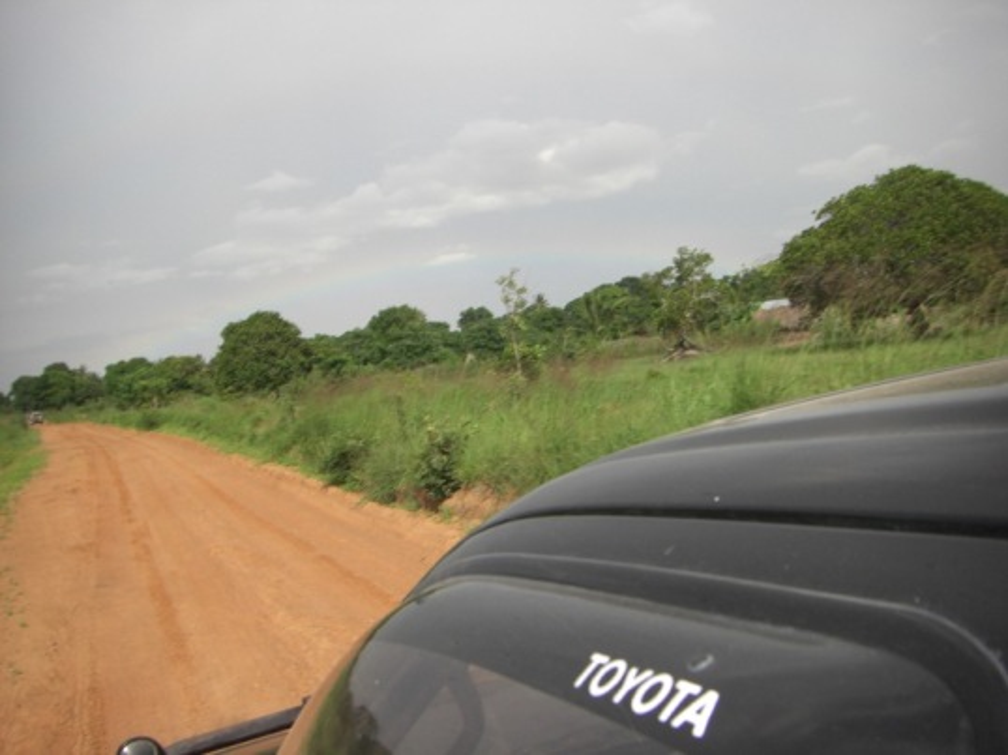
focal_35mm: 38
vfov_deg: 37.7
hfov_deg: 49.0
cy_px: 378
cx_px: 504
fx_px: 1106
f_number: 3.4
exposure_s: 1/800
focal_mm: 6.3
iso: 64
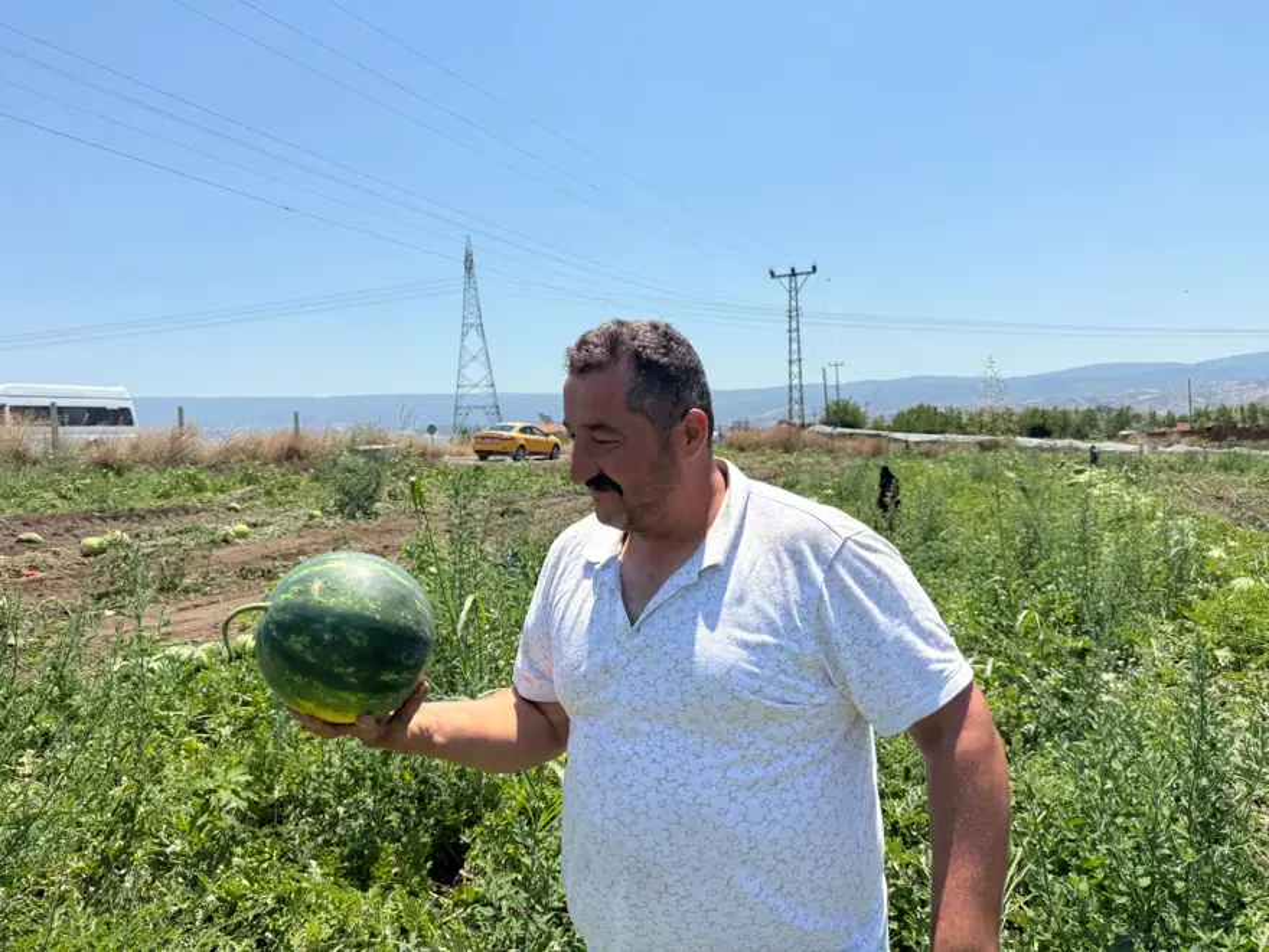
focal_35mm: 24
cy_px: 476
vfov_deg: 56.8
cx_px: 634
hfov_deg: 71.6
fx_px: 880
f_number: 1.78
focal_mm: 6.76
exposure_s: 1/5319
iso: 80
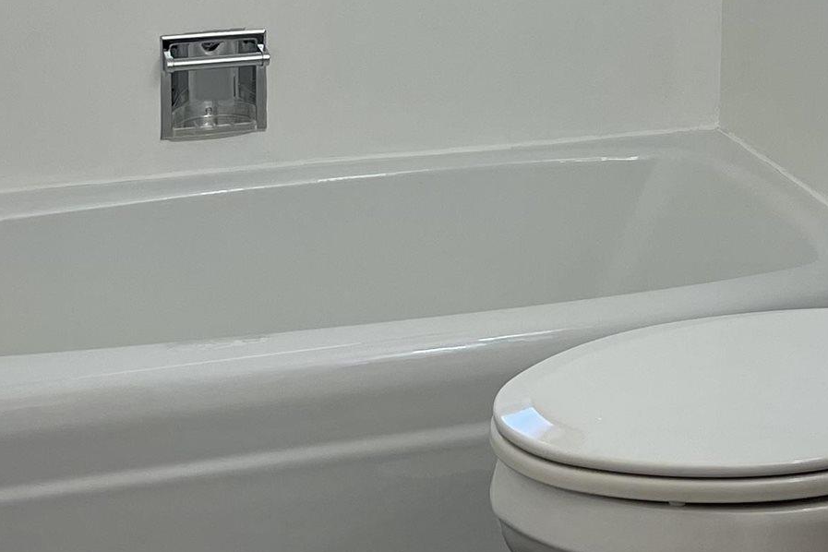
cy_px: -114
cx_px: 603
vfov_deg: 14.8
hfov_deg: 22.7
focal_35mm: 89
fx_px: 2047
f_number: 1.6
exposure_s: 1/120
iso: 80
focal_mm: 5.1
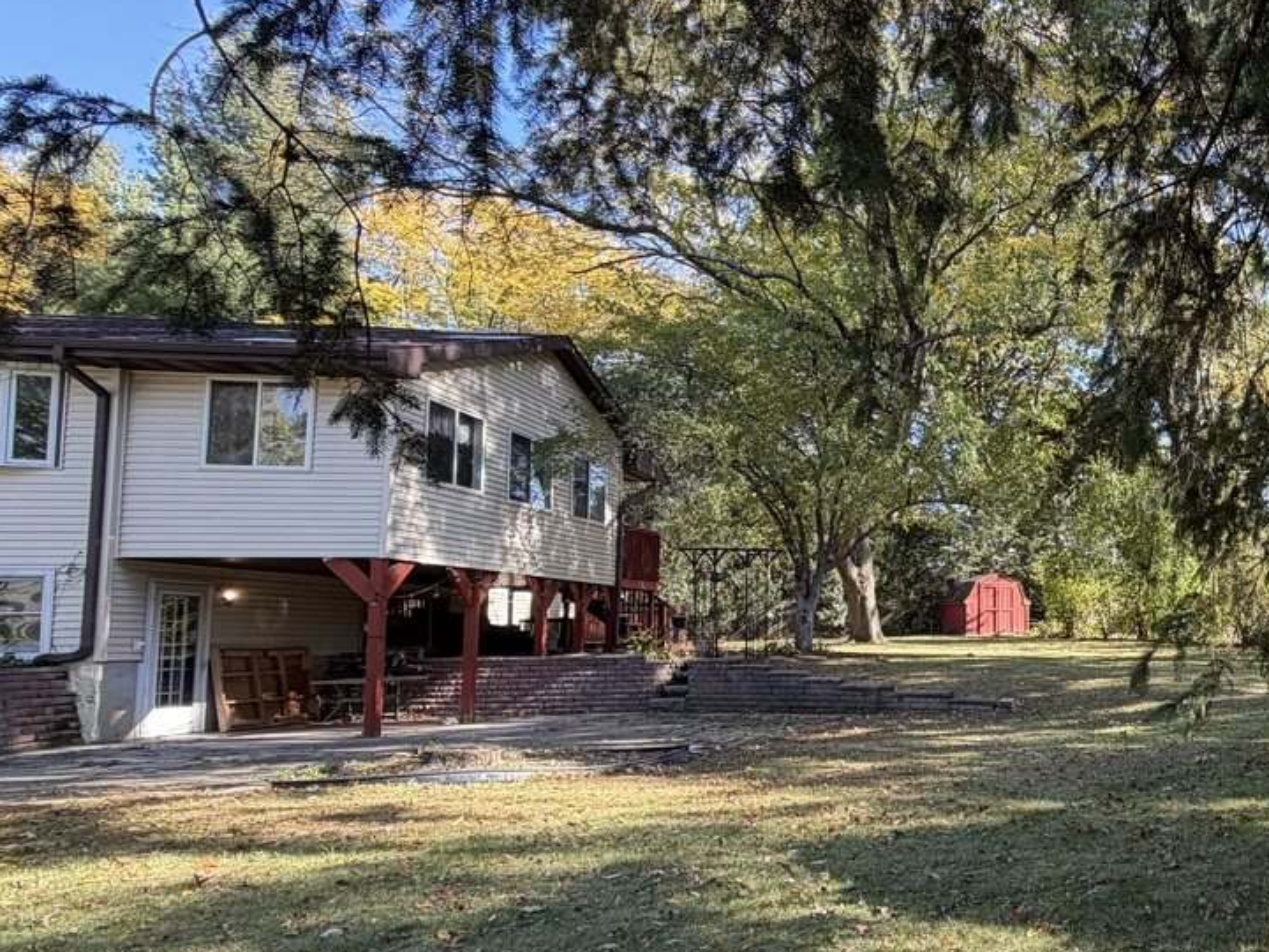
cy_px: 561
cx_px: 1236
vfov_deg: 49.5
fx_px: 1026
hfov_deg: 52.1
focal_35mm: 28
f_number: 2.2
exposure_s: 1/126
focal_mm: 2.22
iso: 40
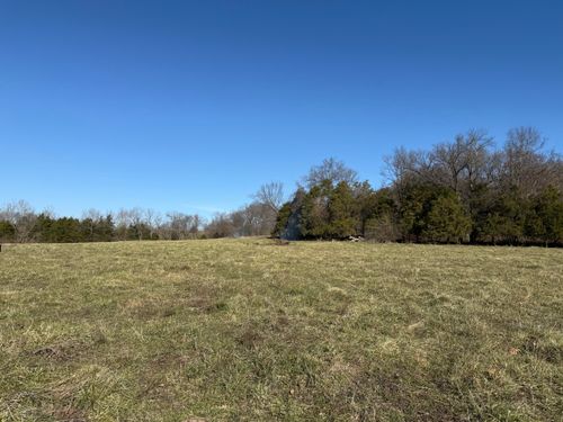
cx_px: 282
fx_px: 390
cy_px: 211
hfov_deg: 71.6
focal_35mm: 24
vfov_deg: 56.8
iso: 80
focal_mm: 6.76
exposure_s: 1/5714
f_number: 1.78
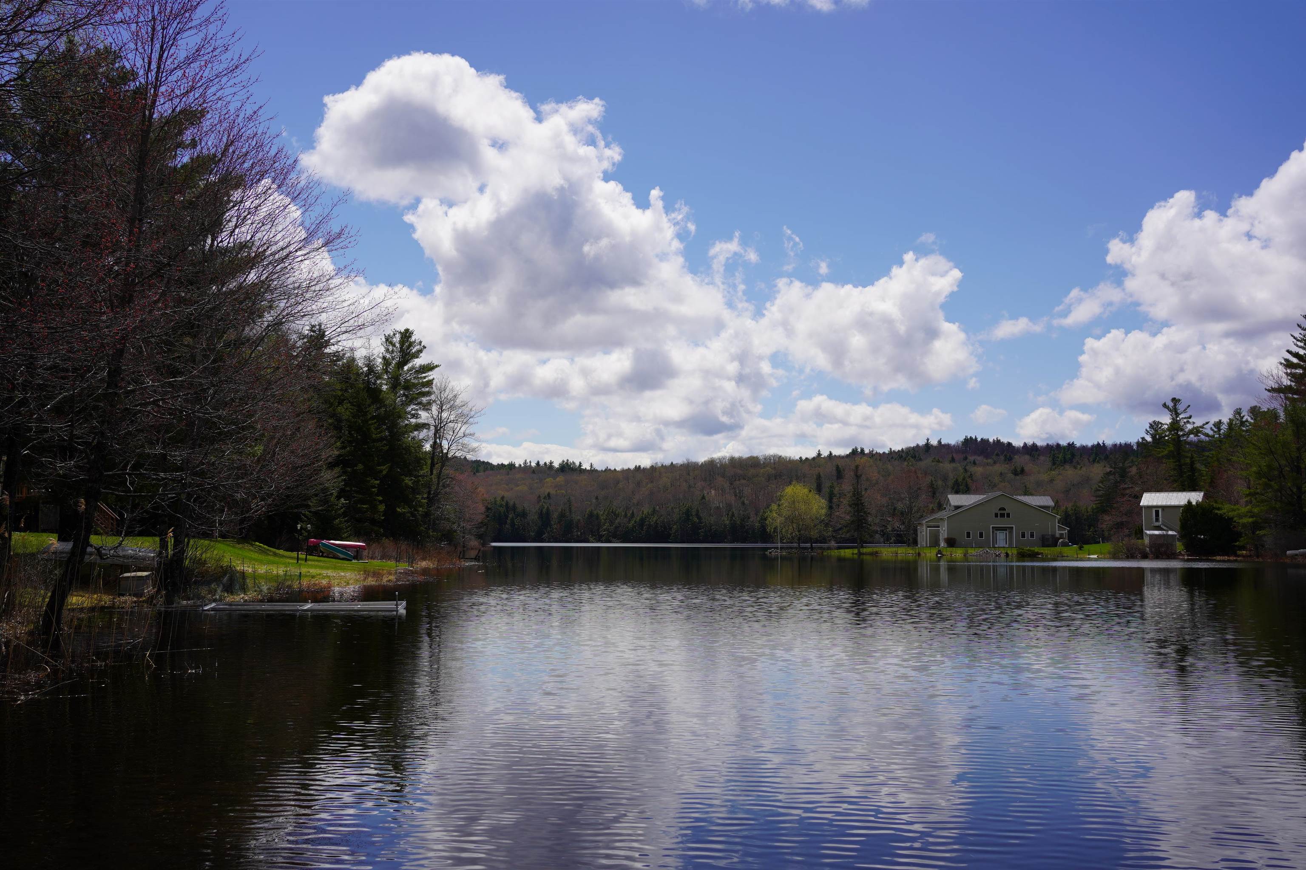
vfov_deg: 37.9
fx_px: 1270
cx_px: 653
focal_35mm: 35
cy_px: 435
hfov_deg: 54.4
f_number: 5
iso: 100
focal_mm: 35
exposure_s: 1/1600
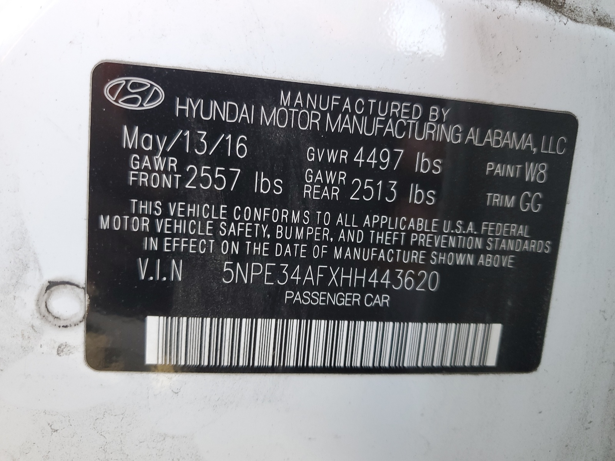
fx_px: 462
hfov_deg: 67.3
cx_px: 308
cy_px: 230
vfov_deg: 53.1
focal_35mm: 26
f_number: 1.5
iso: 67
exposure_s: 1/120
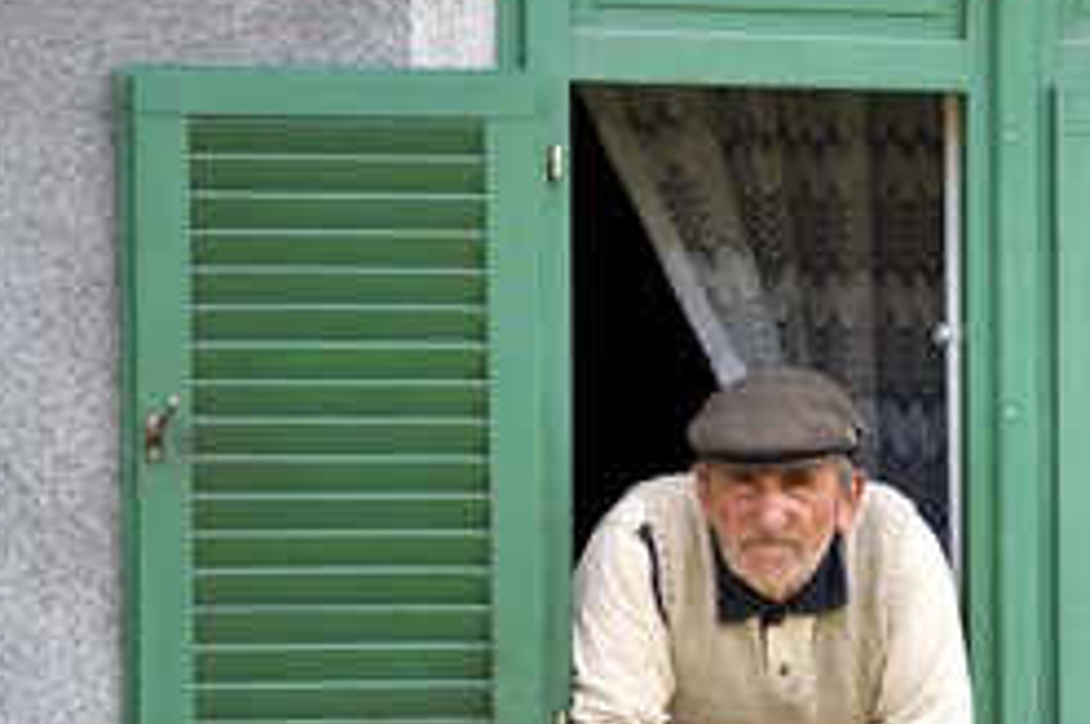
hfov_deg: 7.3
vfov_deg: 4.9
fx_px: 8497
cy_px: 411
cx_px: 825
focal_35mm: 281
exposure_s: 1/400
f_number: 4.5
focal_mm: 165
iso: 200
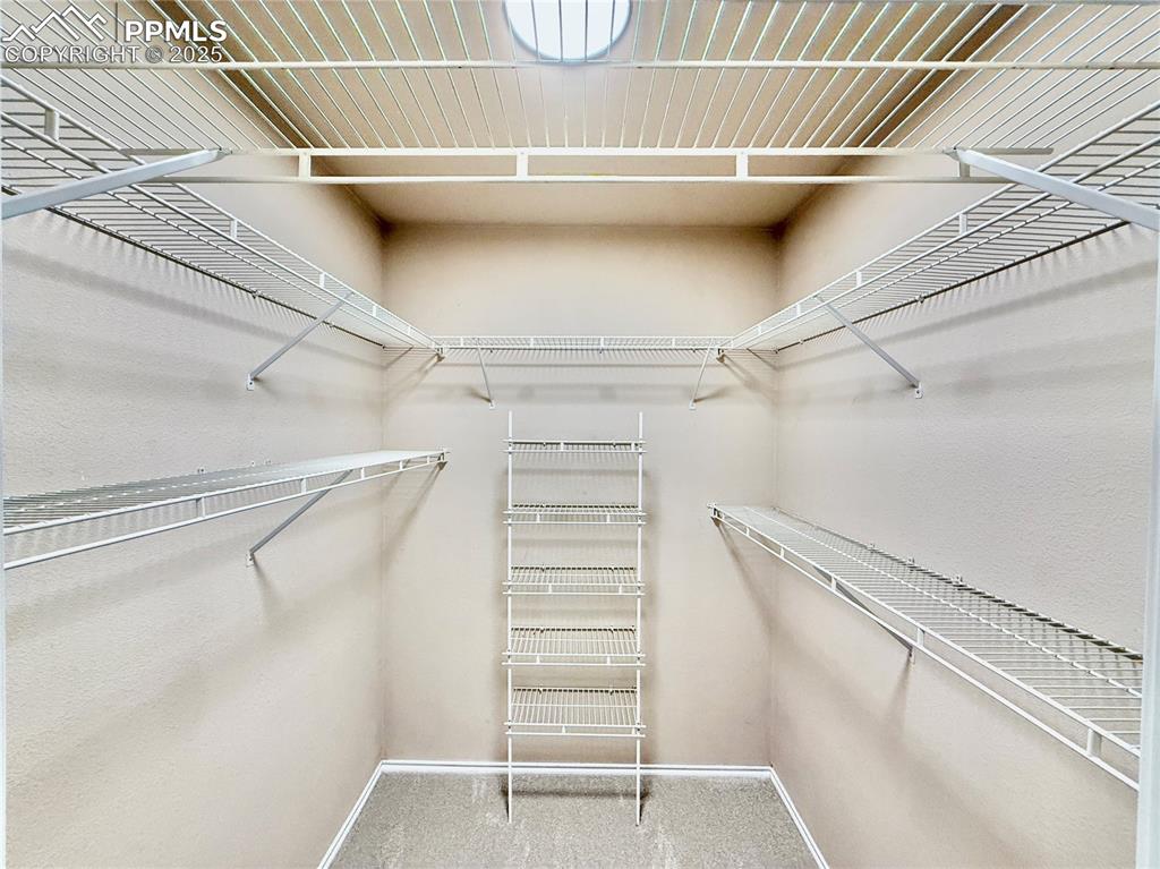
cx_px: 580
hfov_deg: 102.1
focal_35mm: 14
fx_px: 469
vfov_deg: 85.6
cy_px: 434
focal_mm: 2.22
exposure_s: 1/120
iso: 320
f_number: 2.2
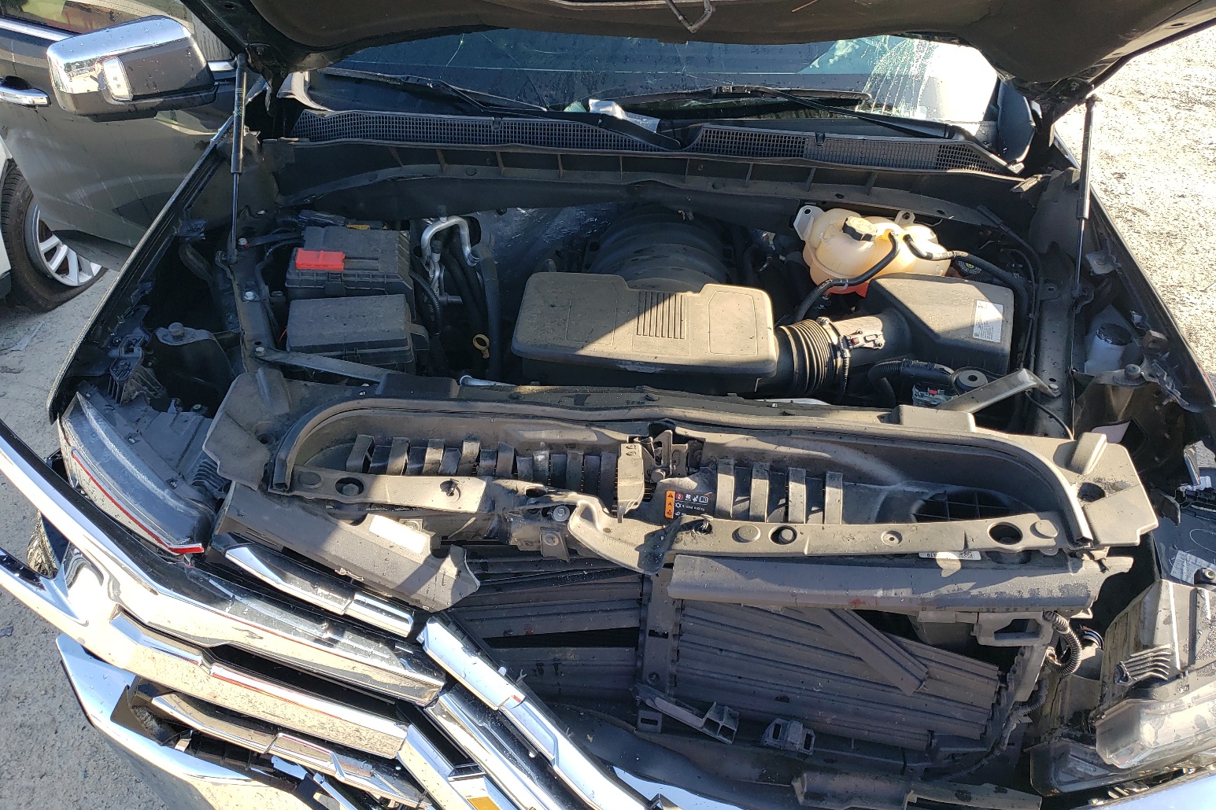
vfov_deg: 46.2
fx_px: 946
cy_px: 342
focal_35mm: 28
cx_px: 615
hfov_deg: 65.5
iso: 50
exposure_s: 1/385
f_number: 1.5
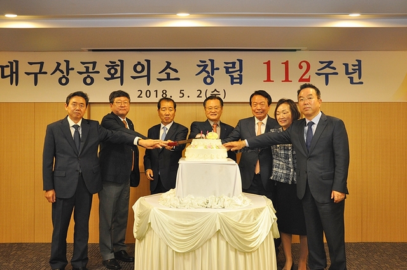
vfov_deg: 41.6
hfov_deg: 59.6
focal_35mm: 32
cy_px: 135
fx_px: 356
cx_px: 204
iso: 720
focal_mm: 21
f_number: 4
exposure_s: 1/60
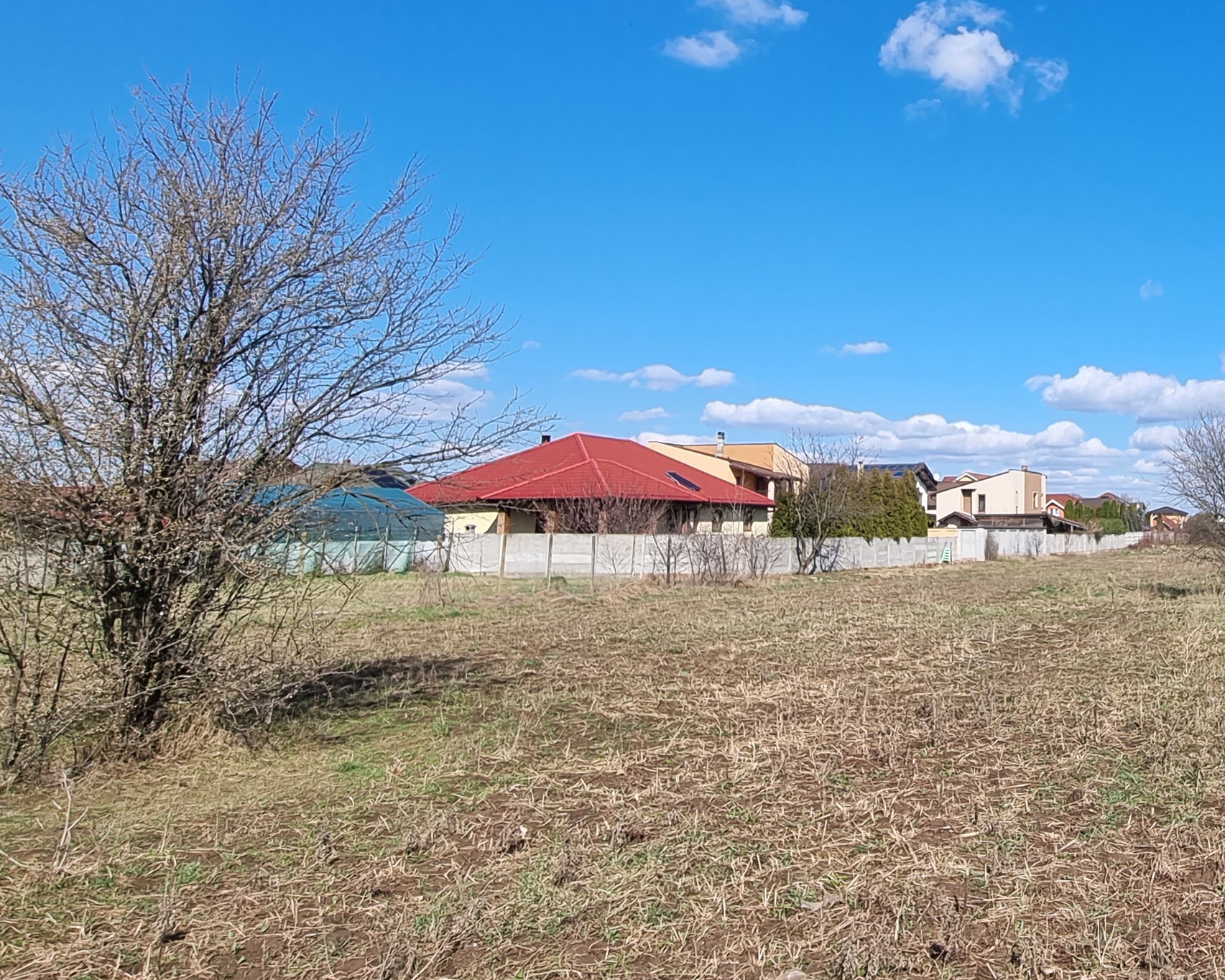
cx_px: 1109
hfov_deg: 51.6
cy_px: 303
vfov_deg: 47.5
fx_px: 1088
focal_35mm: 30
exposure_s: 1/1800
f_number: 2.2
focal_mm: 2.2
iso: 50
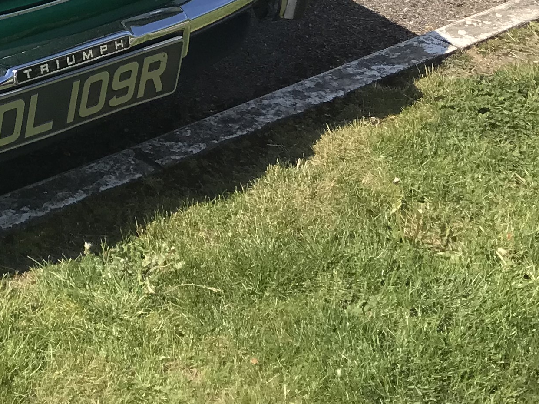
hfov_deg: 20.2
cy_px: -226
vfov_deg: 14.9
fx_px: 1417
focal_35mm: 91
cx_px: -100
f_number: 1.8
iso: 20
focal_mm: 3.99
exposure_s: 1/1916
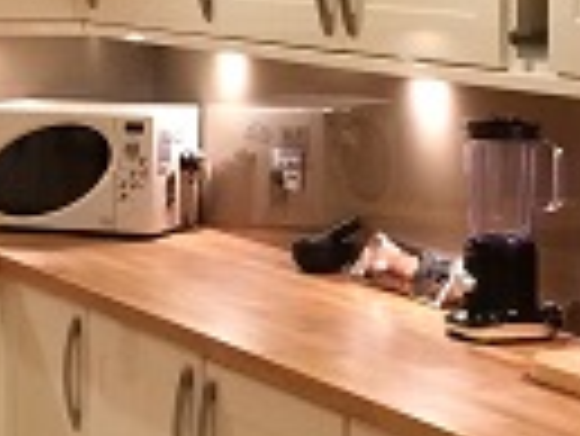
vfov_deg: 9.7
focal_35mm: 152
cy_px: 58
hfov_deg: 13.0
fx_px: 2549
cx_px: 335
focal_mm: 4.12
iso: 200
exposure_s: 1/33
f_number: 2.2
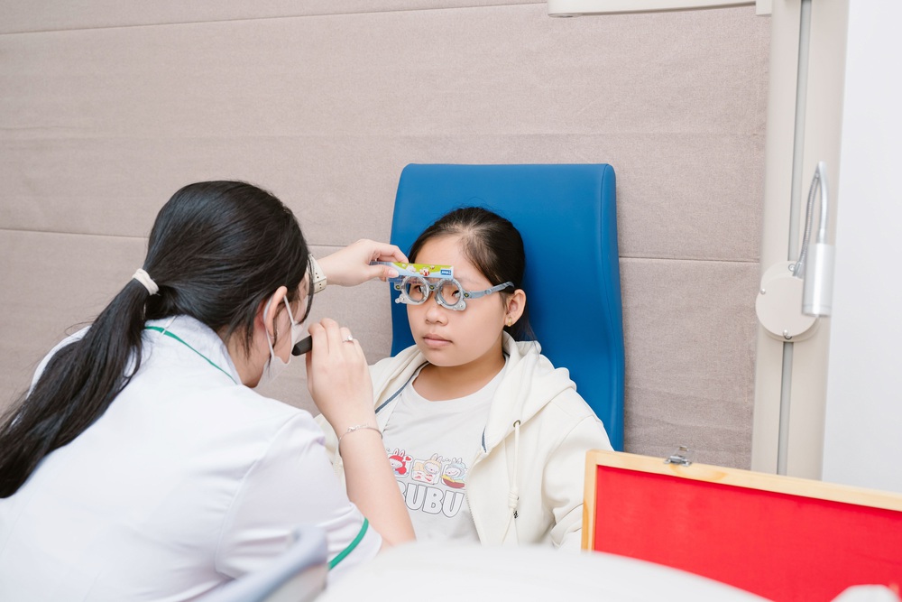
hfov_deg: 47.4
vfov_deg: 32.6
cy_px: 301
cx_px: 451
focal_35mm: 41
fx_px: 1027
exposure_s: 1/200
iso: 640
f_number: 5
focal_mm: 41
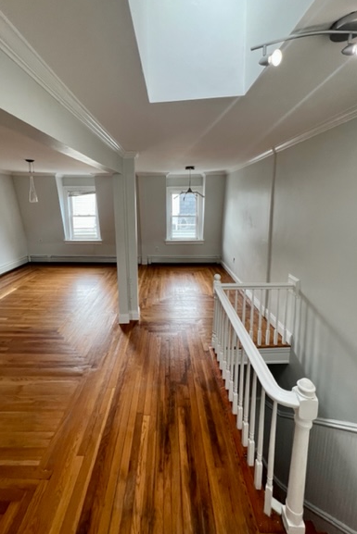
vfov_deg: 100.0
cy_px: 239
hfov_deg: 77.2
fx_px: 223
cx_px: 161
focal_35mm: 15
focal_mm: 1.57
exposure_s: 1/120
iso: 64
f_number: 1.8
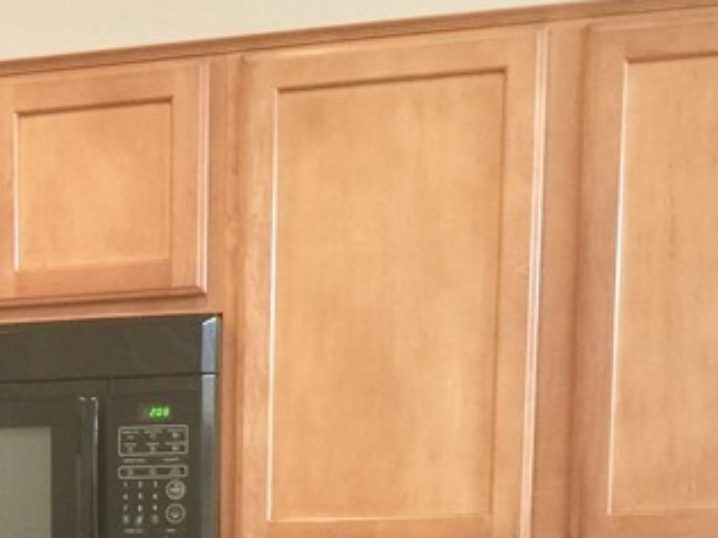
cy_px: 810
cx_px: -193
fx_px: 1950
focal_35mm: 94
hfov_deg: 19.4
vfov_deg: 14.6
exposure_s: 1/15
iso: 40
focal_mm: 4.15
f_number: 2.2
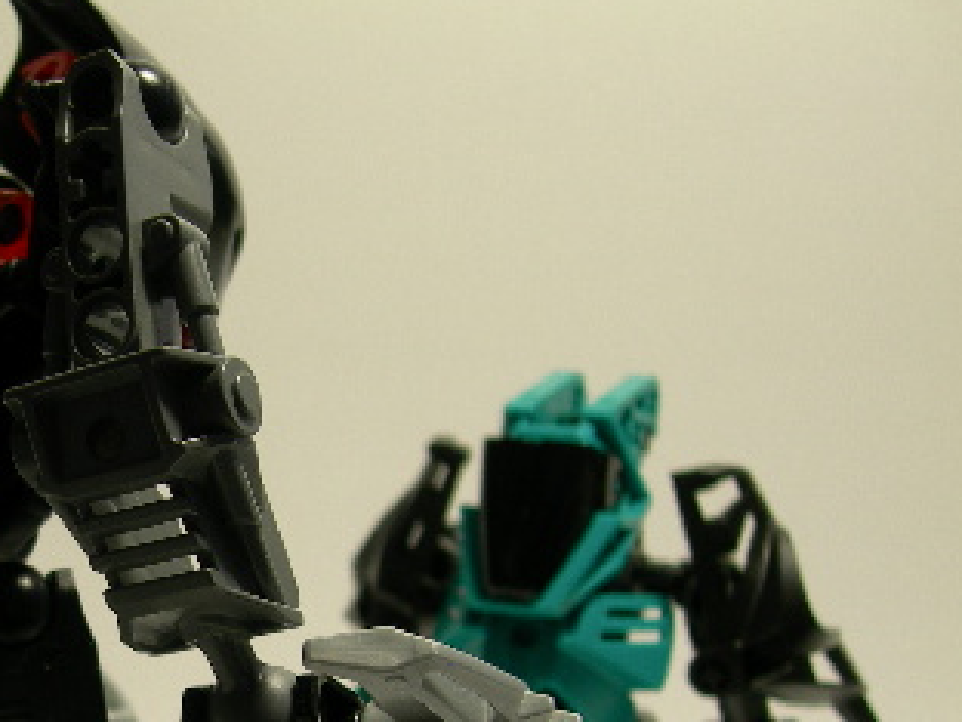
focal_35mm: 78
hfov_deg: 24.1
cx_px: 46
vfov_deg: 18.5
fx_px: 2168
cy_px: 673
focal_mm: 7.8
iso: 50
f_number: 2.8
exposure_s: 1/23.1
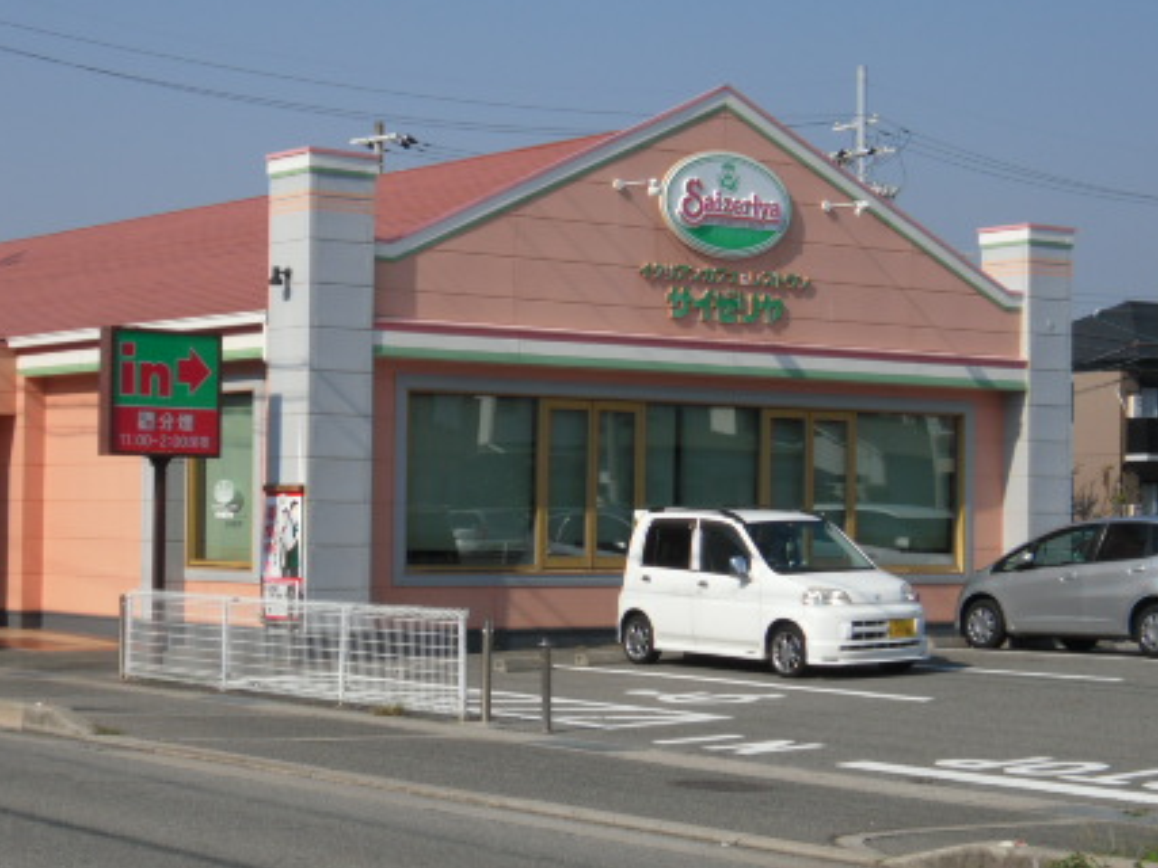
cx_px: 401
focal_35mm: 81
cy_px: 477
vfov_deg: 18.2
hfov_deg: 24.0
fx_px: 2709
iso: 64
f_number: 4.8
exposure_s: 1/500
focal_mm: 9.8
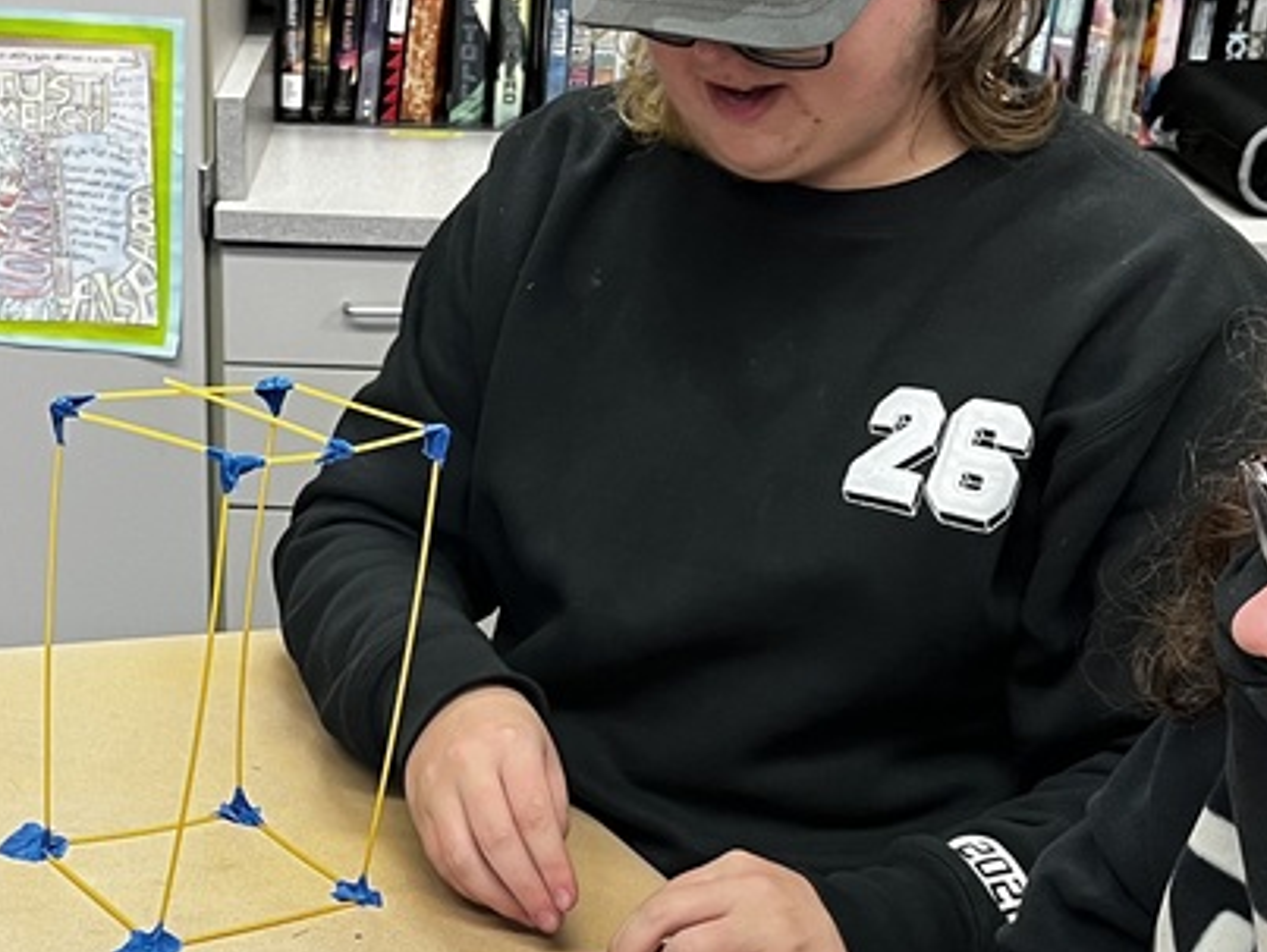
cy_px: 785
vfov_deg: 22.0
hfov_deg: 29.2
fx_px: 2418
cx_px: 415
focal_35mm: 66
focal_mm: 5.1
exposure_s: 1/60
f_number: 1.6
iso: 160
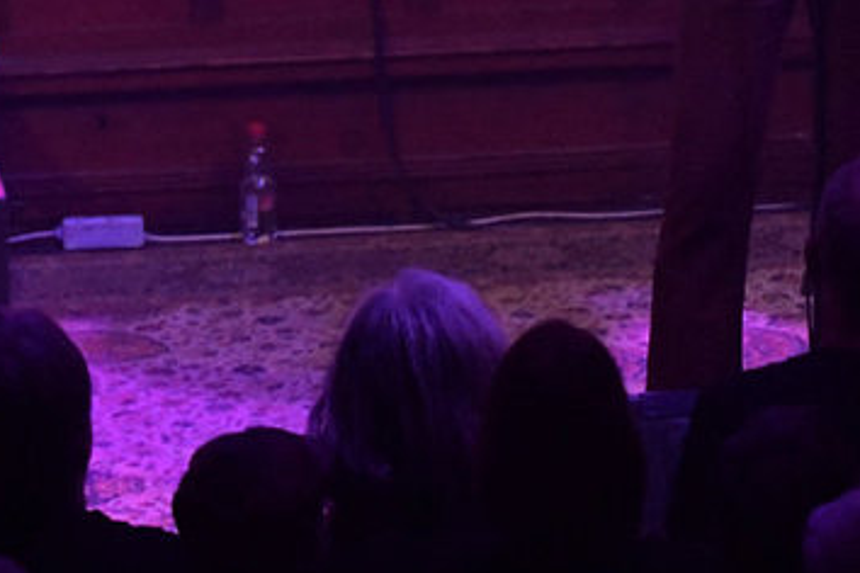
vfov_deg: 4.9
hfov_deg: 7.4
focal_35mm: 277
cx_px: 636
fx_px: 6617
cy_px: -327
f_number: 2.8
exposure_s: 1/800
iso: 8000
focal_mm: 70
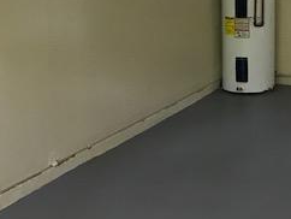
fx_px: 623
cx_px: 260
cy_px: 32
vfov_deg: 19.6
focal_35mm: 74
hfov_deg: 25.5
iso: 100
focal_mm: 3.99
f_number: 1.8
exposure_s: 1/13
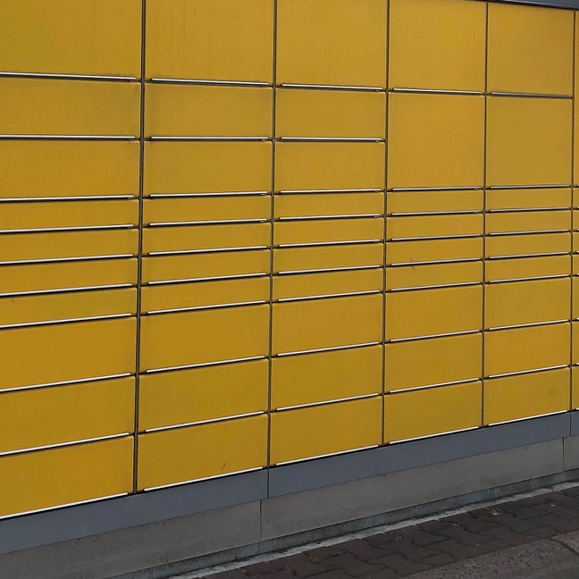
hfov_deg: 22.4
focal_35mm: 77
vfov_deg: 22.2
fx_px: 1457
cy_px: 125
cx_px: 345
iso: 20
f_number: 1.8
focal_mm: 4
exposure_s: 1/1779
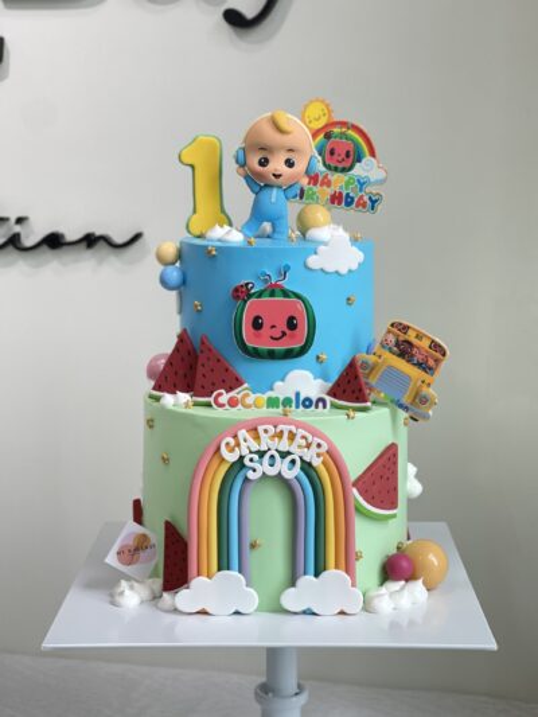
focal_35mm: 64
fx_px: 1326
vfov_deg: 30.3
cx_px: 269
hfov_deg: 22.9
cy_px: 358
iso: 125
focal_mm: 7.5
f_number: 2.2
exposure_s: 1/100
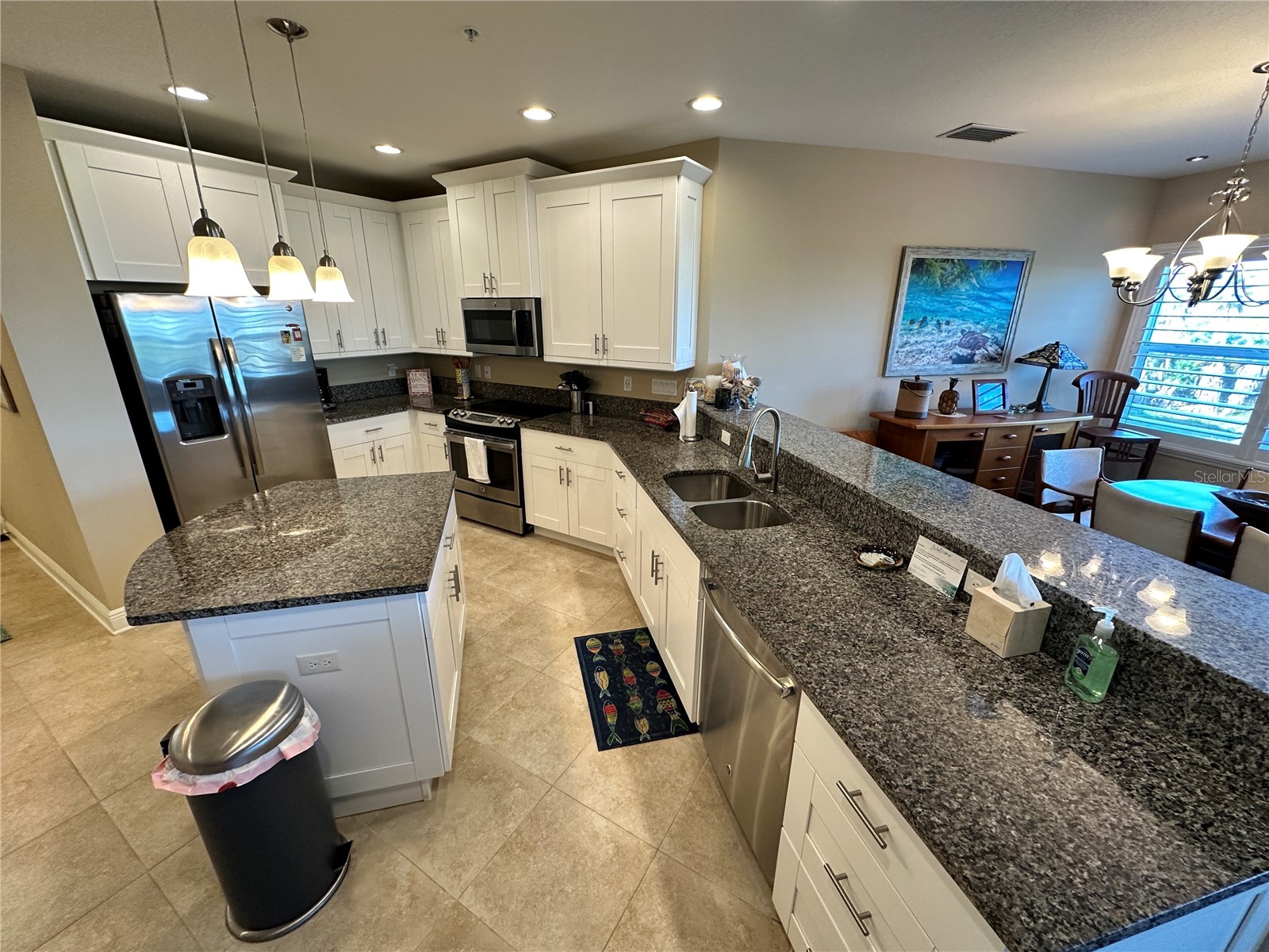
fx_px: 513
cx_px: 634
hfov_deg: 102.1
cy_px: 476
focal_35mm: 14
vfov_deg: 85.7
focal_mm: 2.22
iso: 200
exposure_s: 1/120
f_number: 2.2
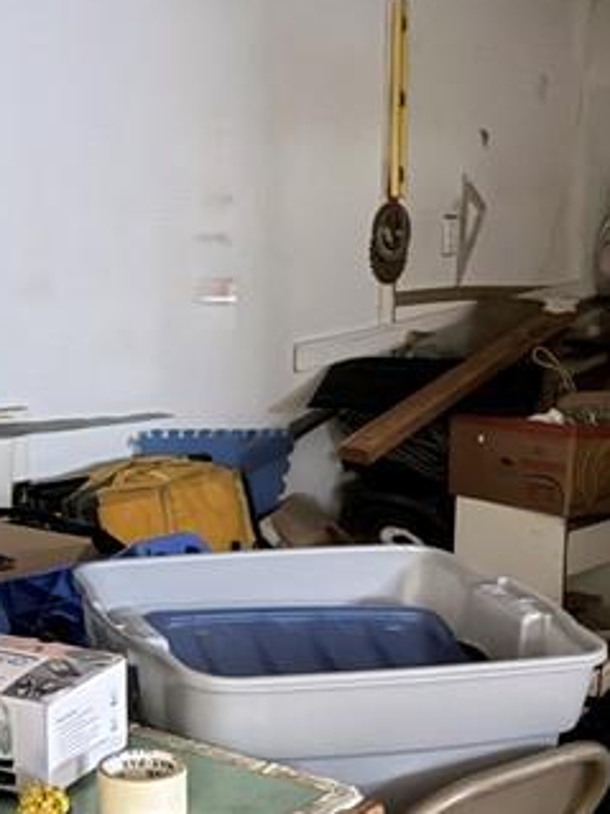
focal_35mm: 77
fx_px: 1810
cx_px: 212
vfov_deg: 25.3
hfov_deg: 19.1
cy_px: 309
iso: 1600
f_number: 1.78
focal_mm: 6.76
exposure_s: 1/2
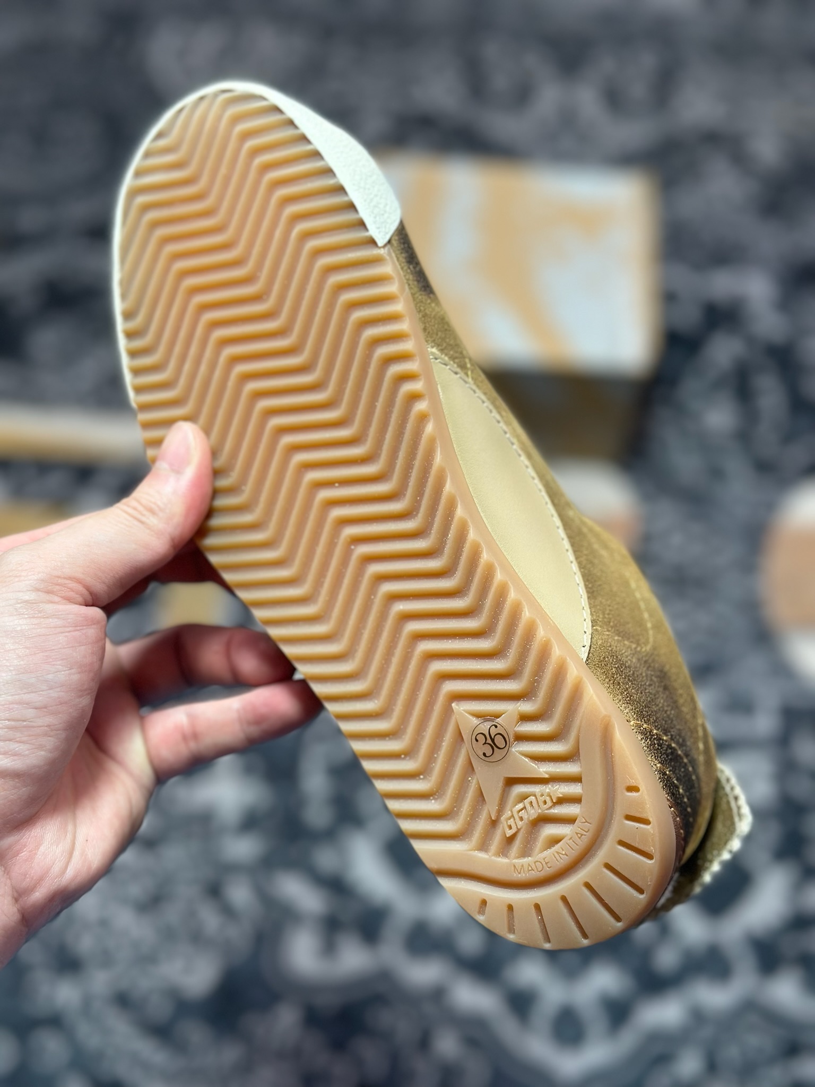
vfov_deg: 39.7
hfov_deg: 30.3
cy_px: 544
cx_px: 408
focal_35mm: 48
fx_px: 1507
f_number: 1.78
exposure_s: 1/317
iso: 80
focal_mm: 6.86
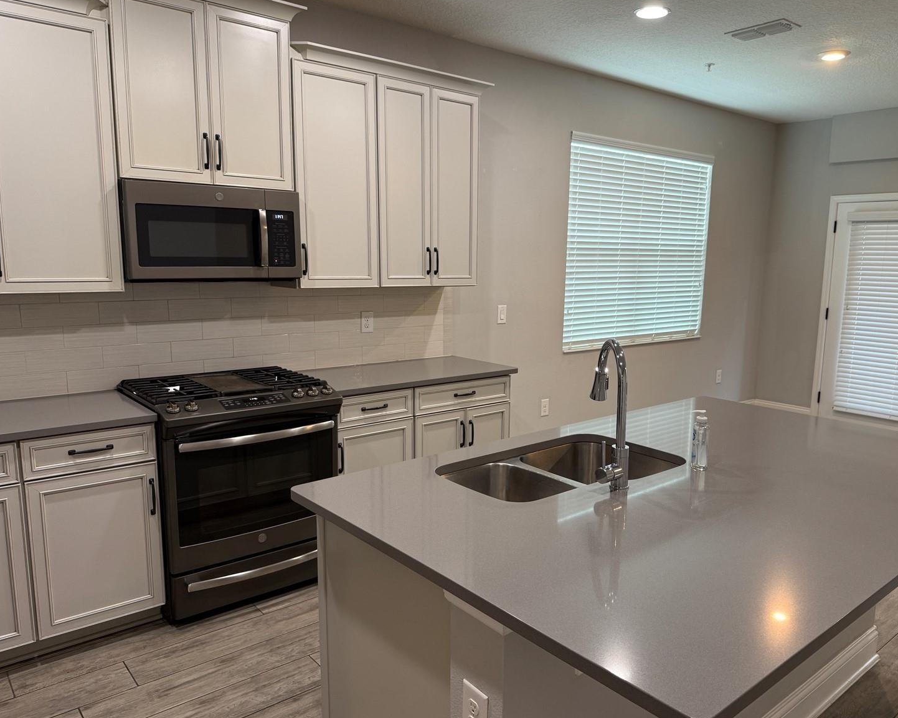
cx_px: 493
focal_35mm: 26
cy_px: 366
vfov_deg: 54.9
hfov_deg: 65.9
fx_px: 691
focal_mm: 6.76
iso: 125
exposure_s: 1/60
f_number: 1.78
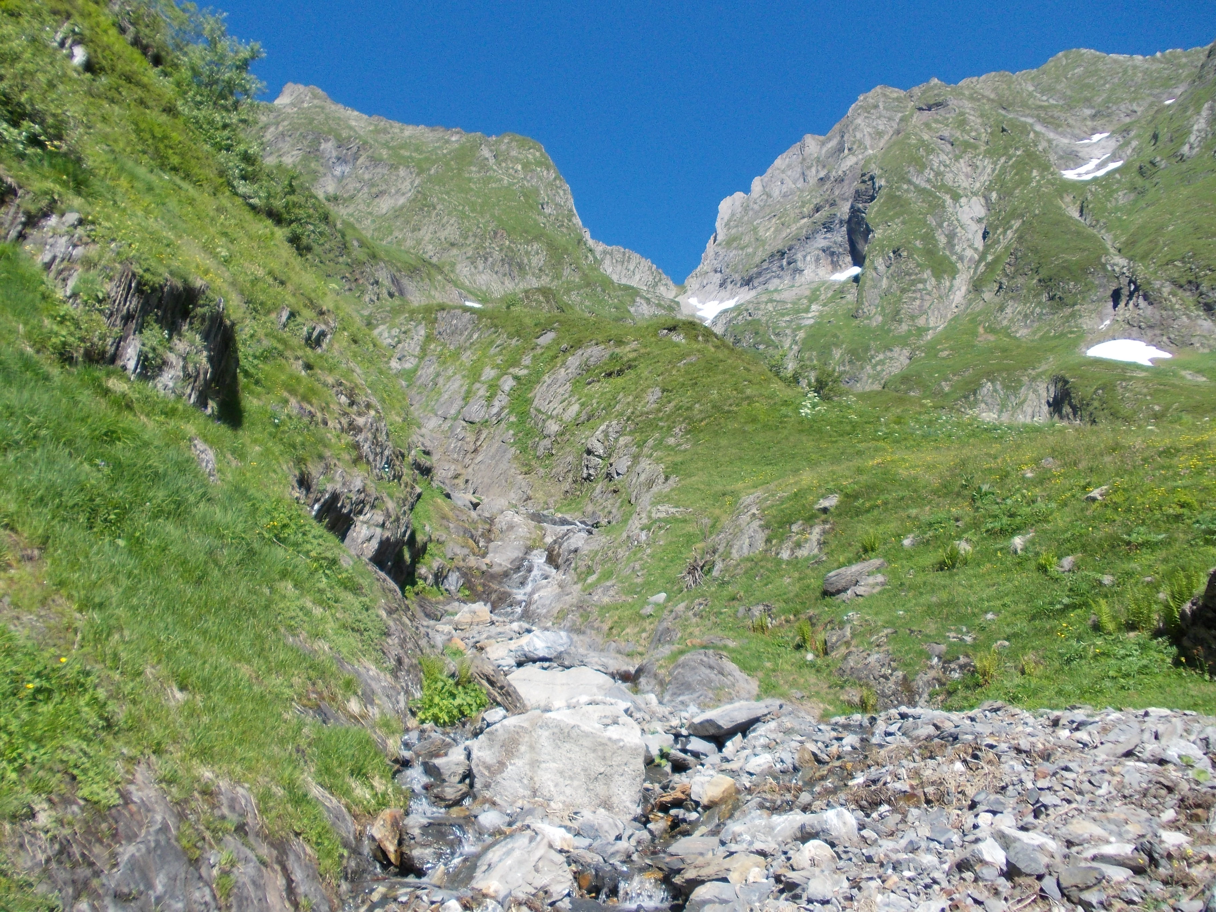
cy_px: 456
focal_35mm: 28
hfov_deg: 63.4
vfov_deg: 49.7
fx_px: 984
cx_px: 608
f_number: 5.4
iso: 80
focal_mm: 4
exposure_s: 1/200
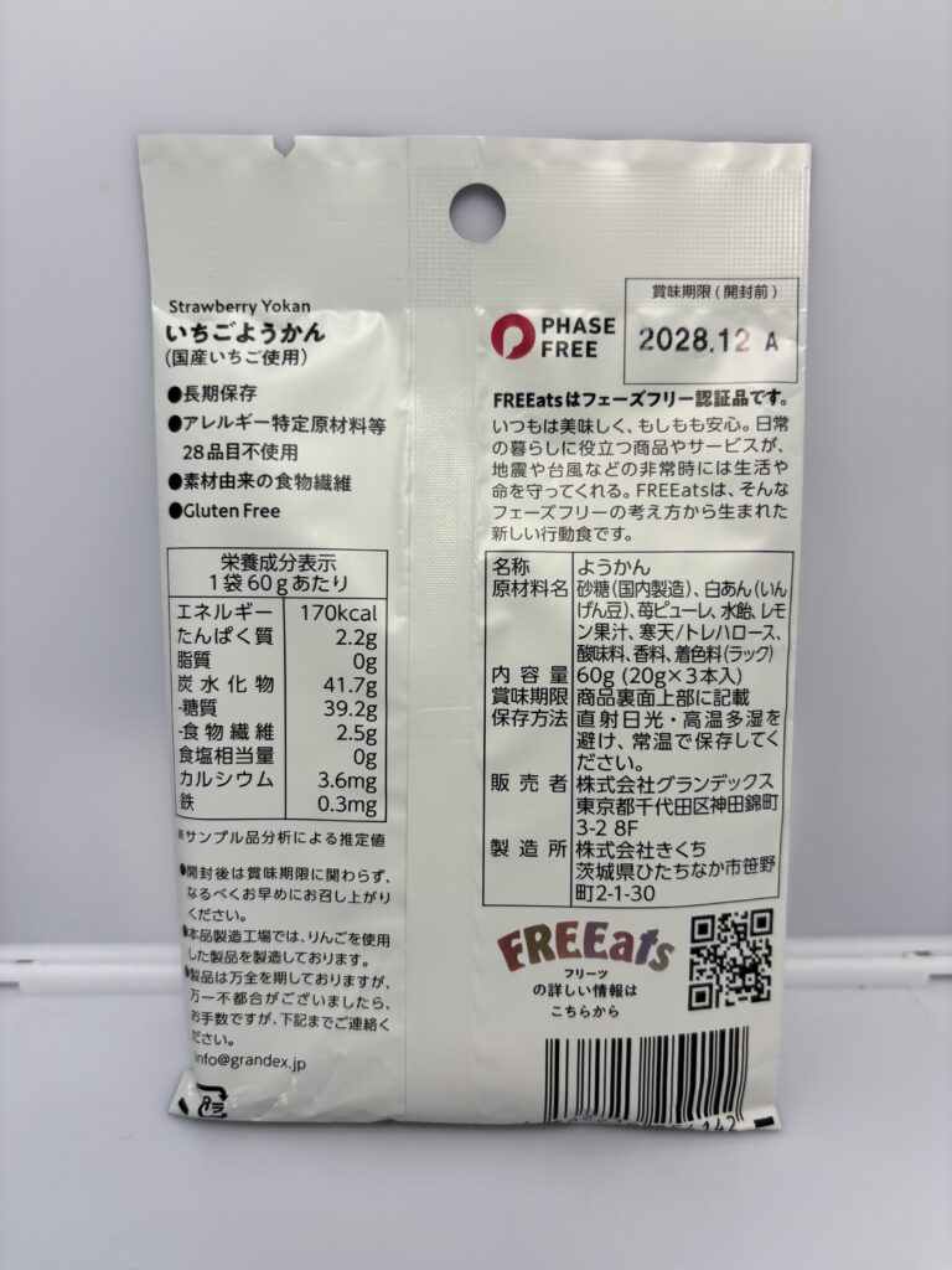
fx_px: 953
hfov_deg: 53.1
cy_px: 635
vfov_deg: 67.3
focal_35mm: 26
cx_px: 476
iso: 64
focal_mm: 5.96
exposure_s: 1/121
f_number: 1.6
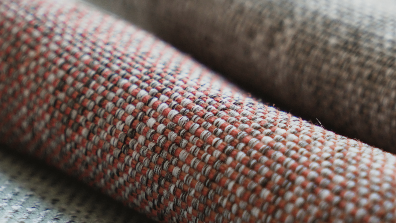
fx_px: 1943
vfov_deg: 6.6
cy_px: 110
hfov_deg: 11.6
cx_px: 172
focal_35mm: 185
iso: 500
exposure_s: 1/80
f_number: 5.6
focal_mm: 70
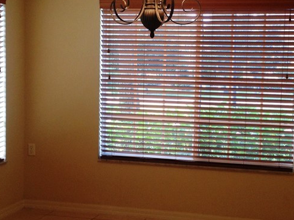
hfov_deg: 26.7
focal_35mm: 73
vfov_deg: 20.2
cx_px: 169
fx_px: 620
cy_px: 106
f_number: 2.4
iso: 64
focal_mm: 4.28
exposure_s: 1/60
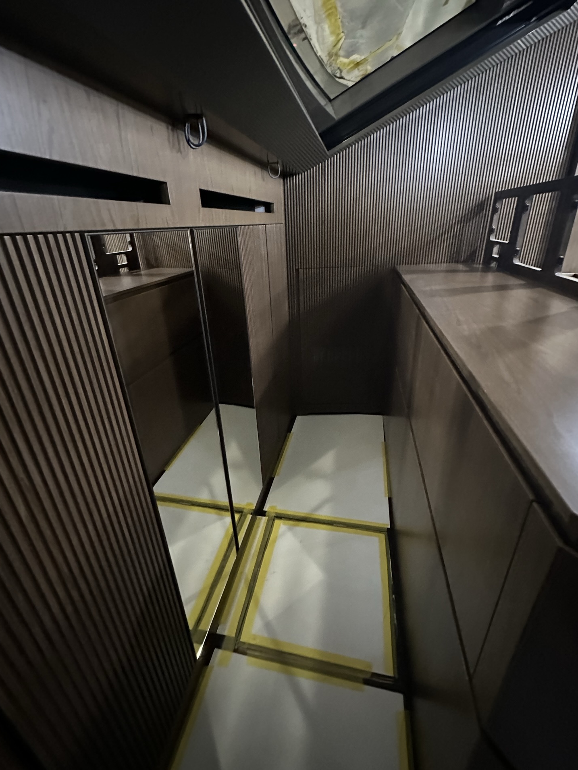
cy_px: 361
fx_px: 334
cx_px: 291
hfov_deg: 81.8
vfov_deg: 98.0
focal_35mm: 15
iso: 1250
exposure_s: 1/25
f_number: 2.2
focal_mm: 2.22
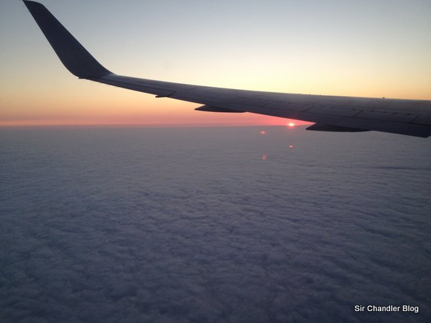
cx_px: 216
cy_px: 162
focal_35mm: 35
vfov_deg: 40.7
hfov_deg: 52.6
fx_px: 436
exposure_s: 1/120
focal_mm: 4.28
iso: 80
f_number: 2.4
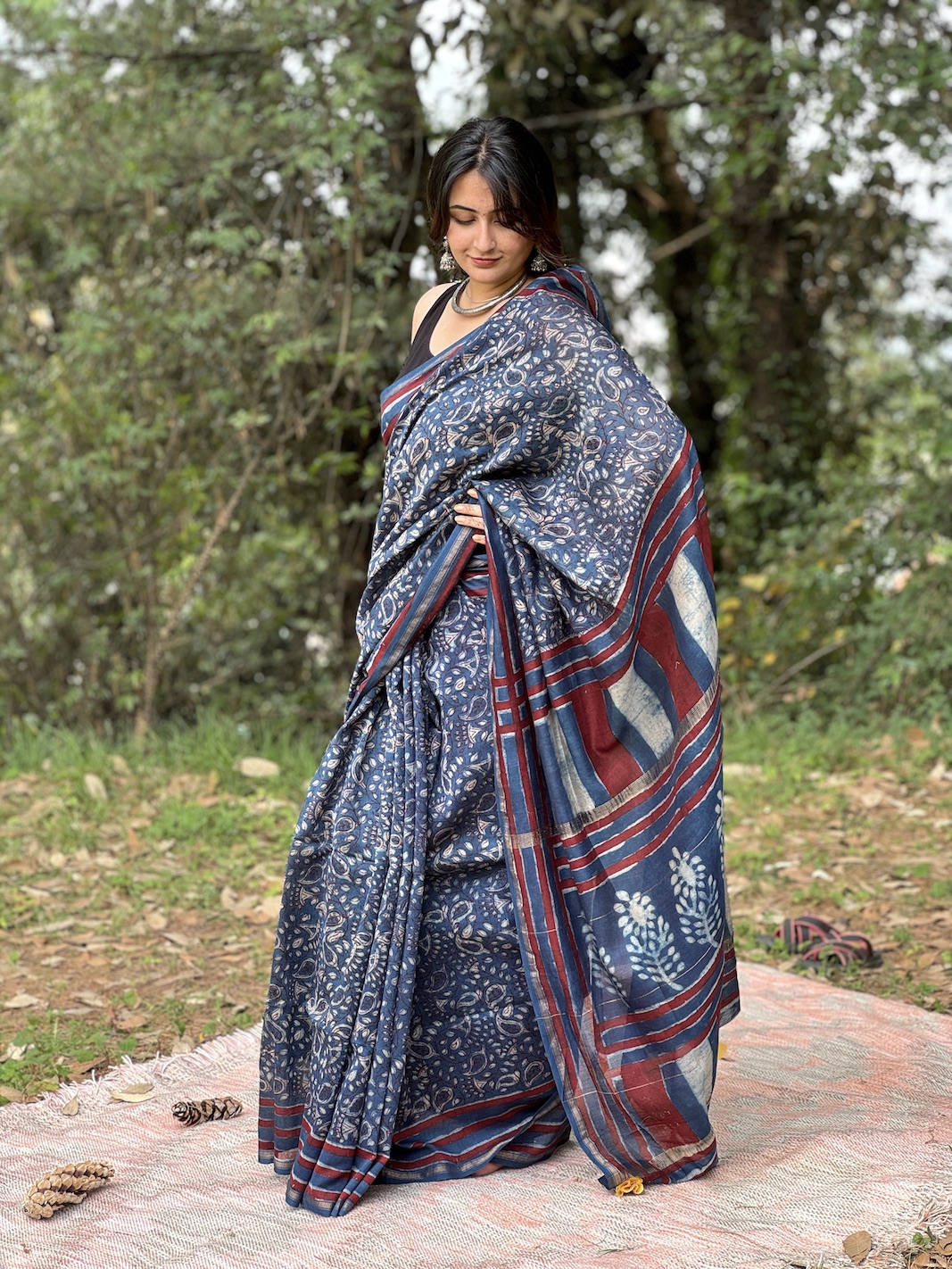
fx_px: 2823
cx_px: 476
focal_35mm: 77
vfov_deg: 25.3
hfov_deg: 19.1
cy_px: 634
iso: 32
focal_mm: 9
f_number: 2.8
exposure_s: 1/99
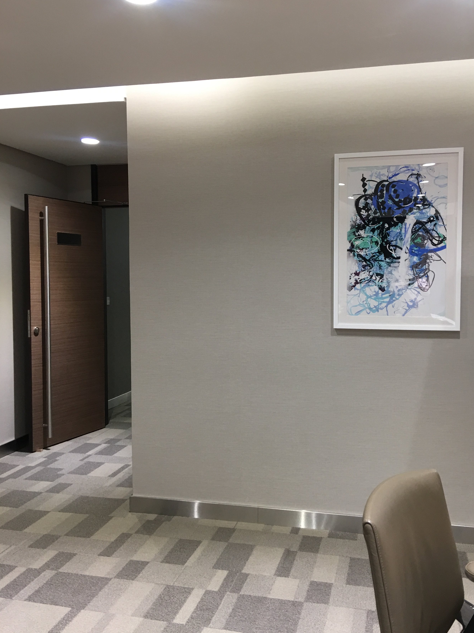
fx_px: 603
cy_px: 322
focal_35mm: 33
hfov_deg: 42.9
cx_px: 268
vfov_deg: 55.4
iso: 40
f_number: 2.2
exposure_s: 1/17
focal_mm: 4.15
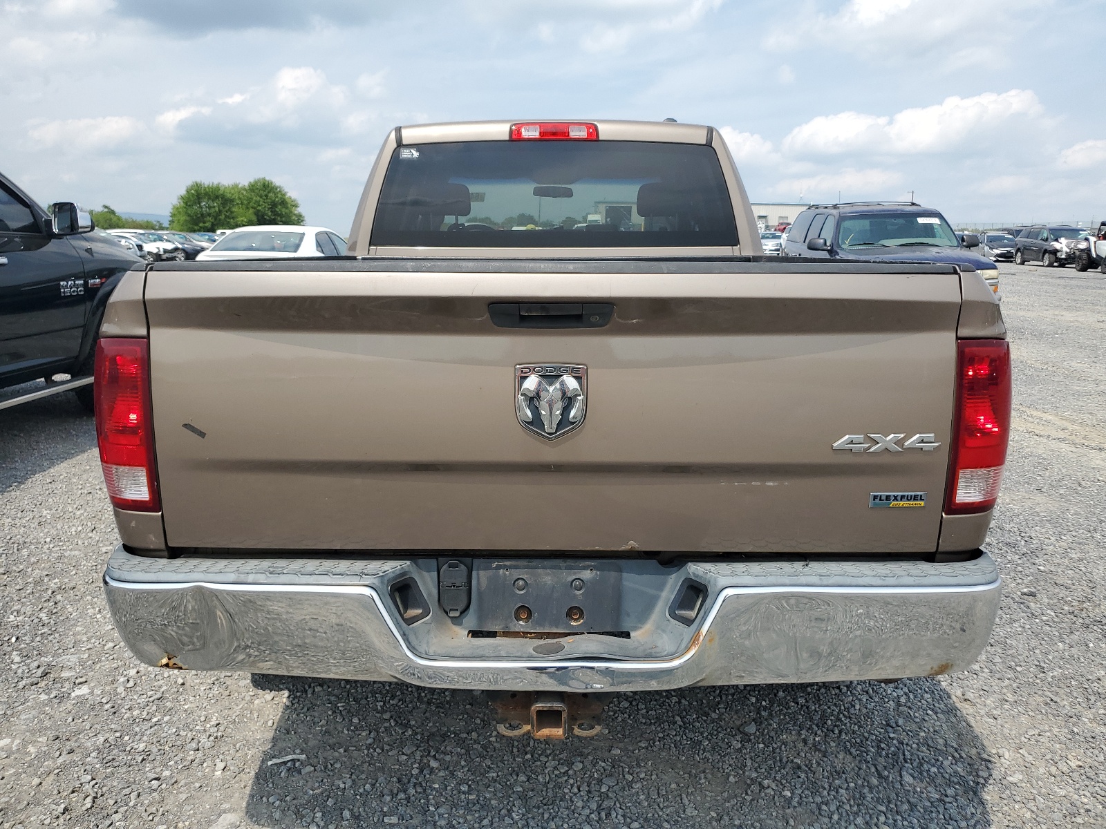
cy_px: 414
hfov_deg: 67.3
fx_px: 831
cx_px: 553
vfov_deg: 53.1
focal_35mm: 26
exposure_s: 1/2500
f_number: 1.5
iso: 50
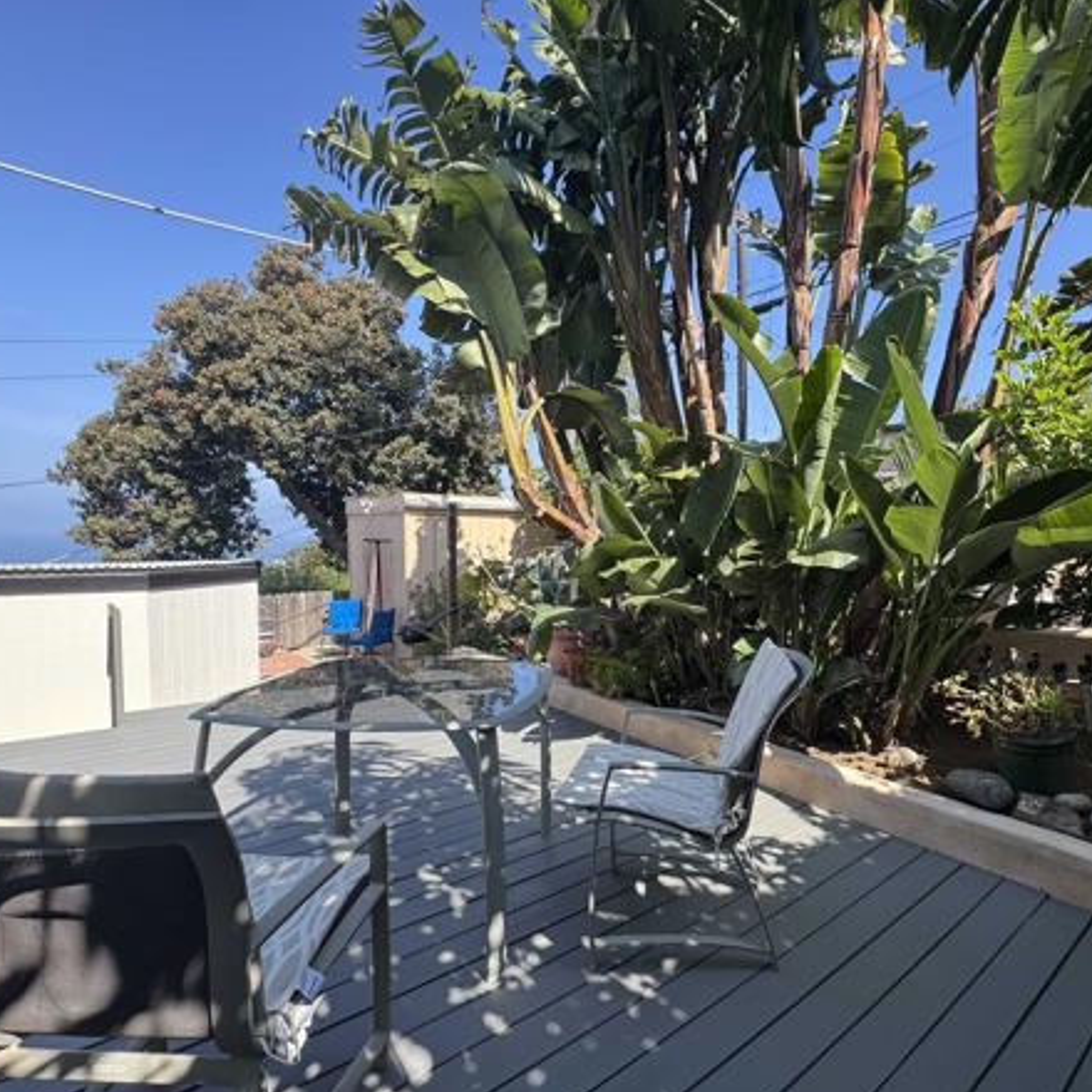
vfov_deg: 80.6
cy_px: 588
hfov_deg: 80.0
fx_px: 642
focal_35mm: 18
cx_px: 640
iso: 40
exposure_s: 1/462
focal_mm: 2.22
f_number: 2.2
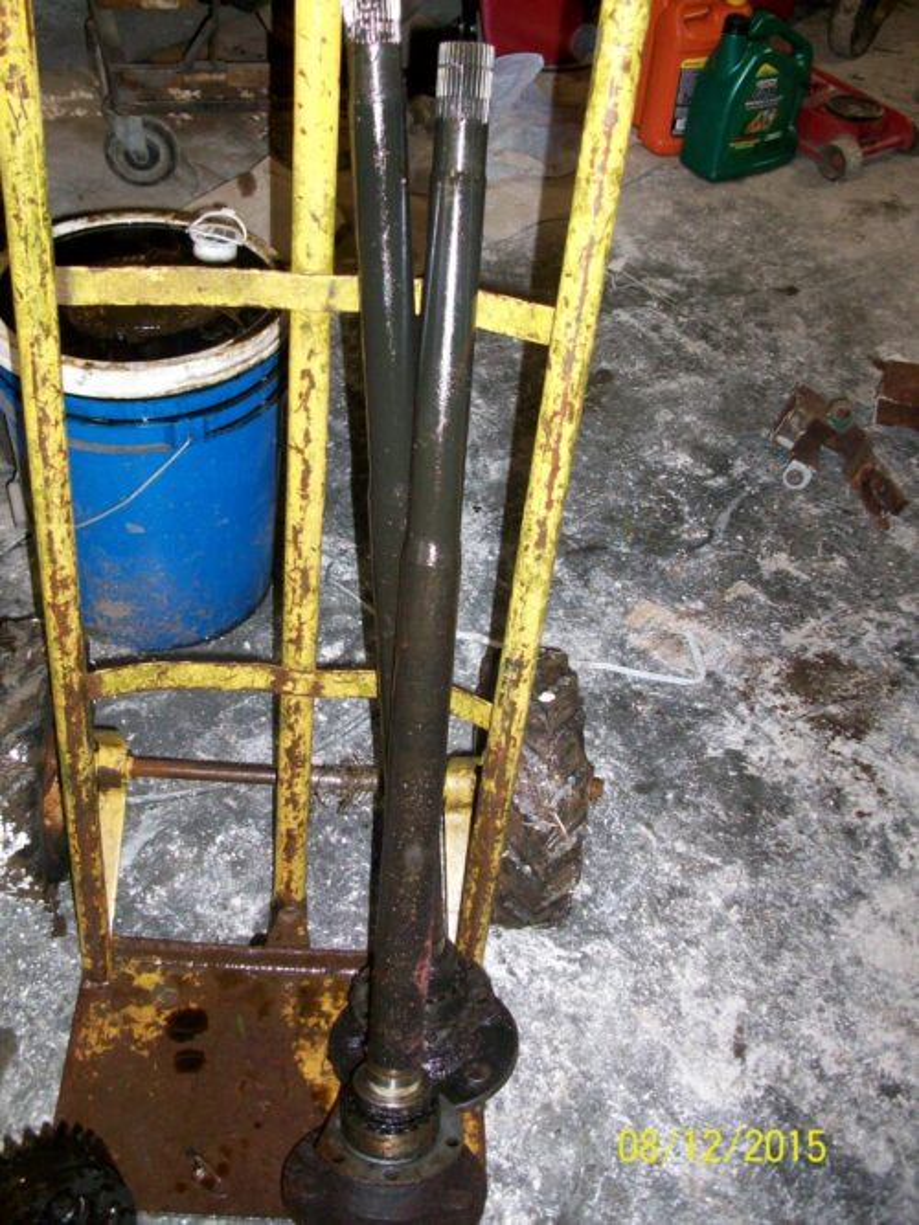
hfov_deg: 41.8
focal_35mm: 34
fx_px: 1204
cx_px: 460
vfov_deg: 54.0
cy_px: 612
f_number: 2.8
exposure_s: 1/60
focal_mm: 5.7
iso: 160
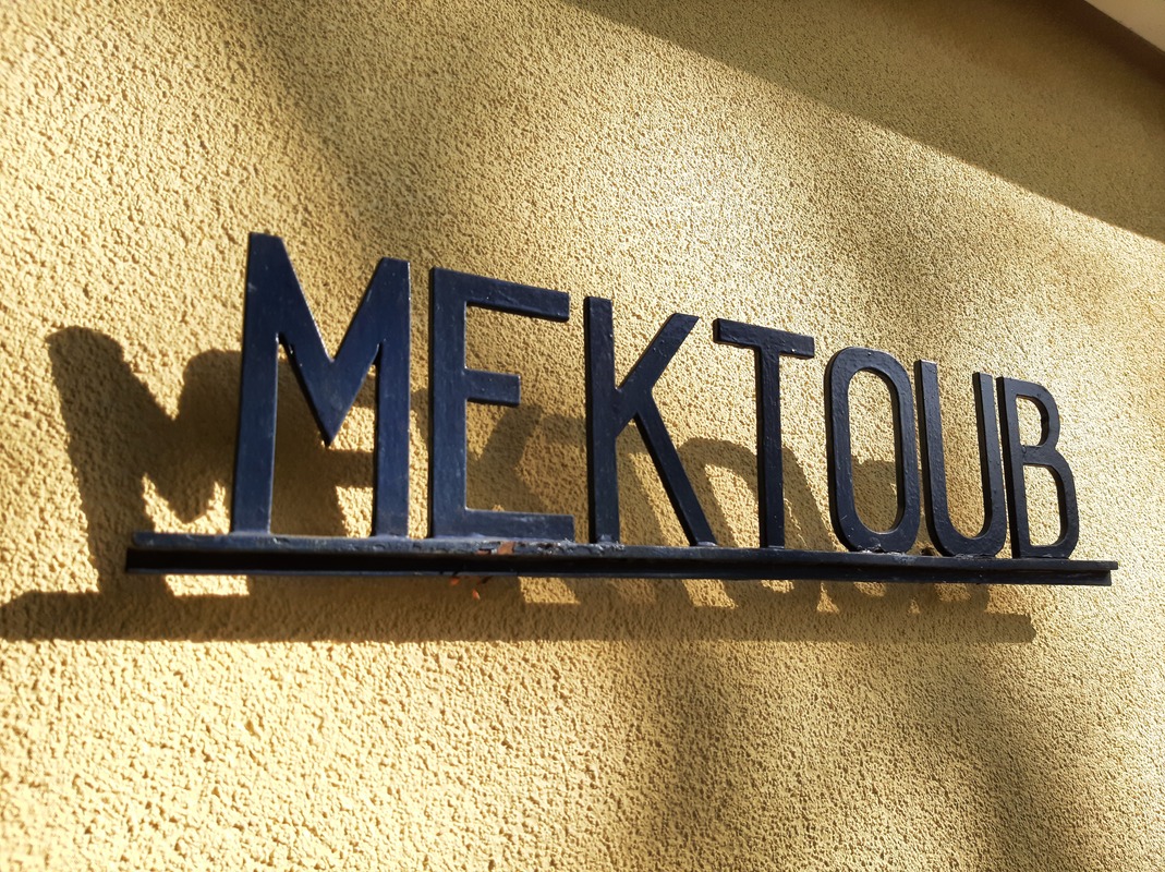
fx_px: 874
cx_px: 582
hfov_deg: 67.3
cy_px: 436
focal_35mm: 26
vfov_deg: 53.0
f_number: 1.7
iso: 40
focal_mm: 3.93
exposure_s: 1/531
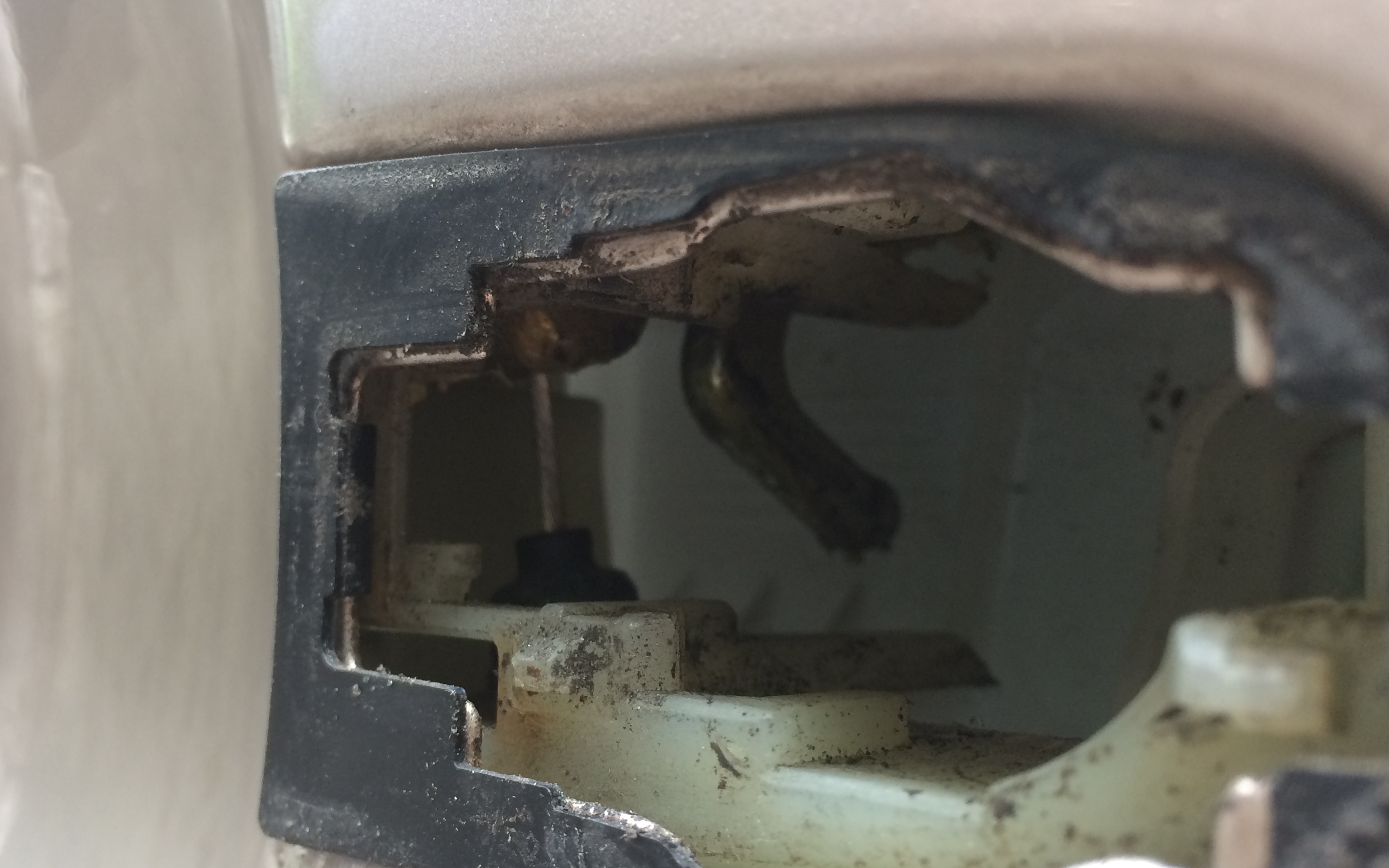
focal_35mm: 38
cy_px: 500
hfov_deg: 51.5
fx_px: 1438
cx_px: 656
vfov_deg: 33.5
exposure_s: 1/30
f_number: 2.2
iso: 40
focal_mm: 4.15
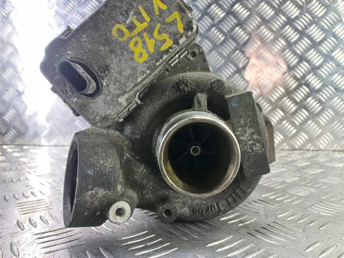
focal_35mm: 25
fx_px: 248
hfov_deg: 69.4
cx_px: 172
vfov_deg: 54.9
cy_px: 129
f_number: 1.8
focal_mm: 4.6
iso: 200
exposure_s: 1/33
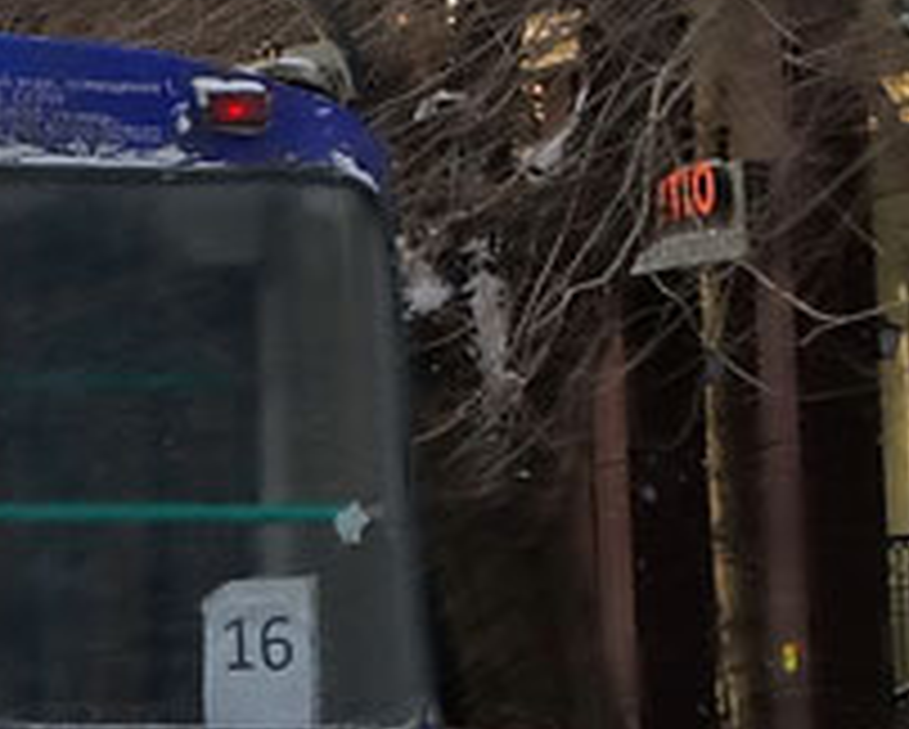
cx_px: -886
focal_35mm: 245
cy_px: 50
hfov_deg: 7.6
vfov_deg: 6.3
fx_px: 6598
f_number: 5.6
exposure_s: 1/200
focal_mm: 16.39
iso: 125
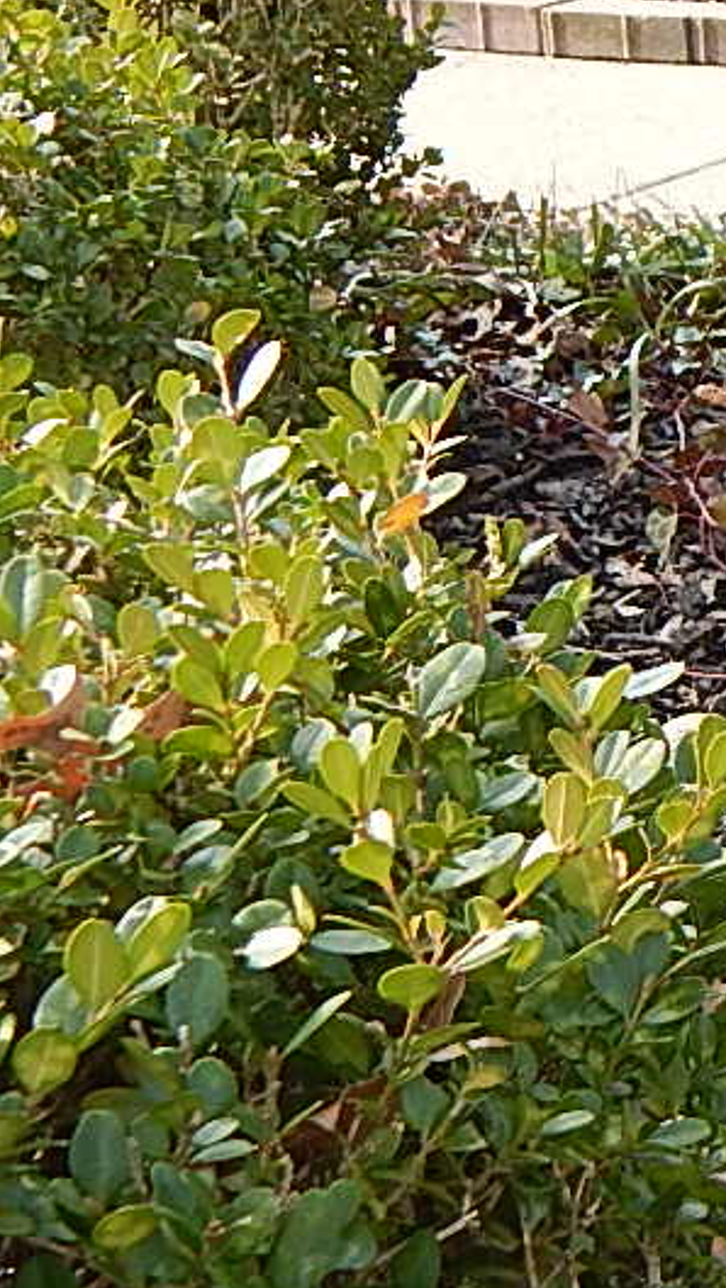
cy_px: 691
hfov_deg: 9.8
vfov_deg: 19.1
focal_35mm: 112
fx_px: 3829
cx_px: 1596
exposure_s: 1/160
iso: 125
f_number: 3.3
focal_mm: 6.1
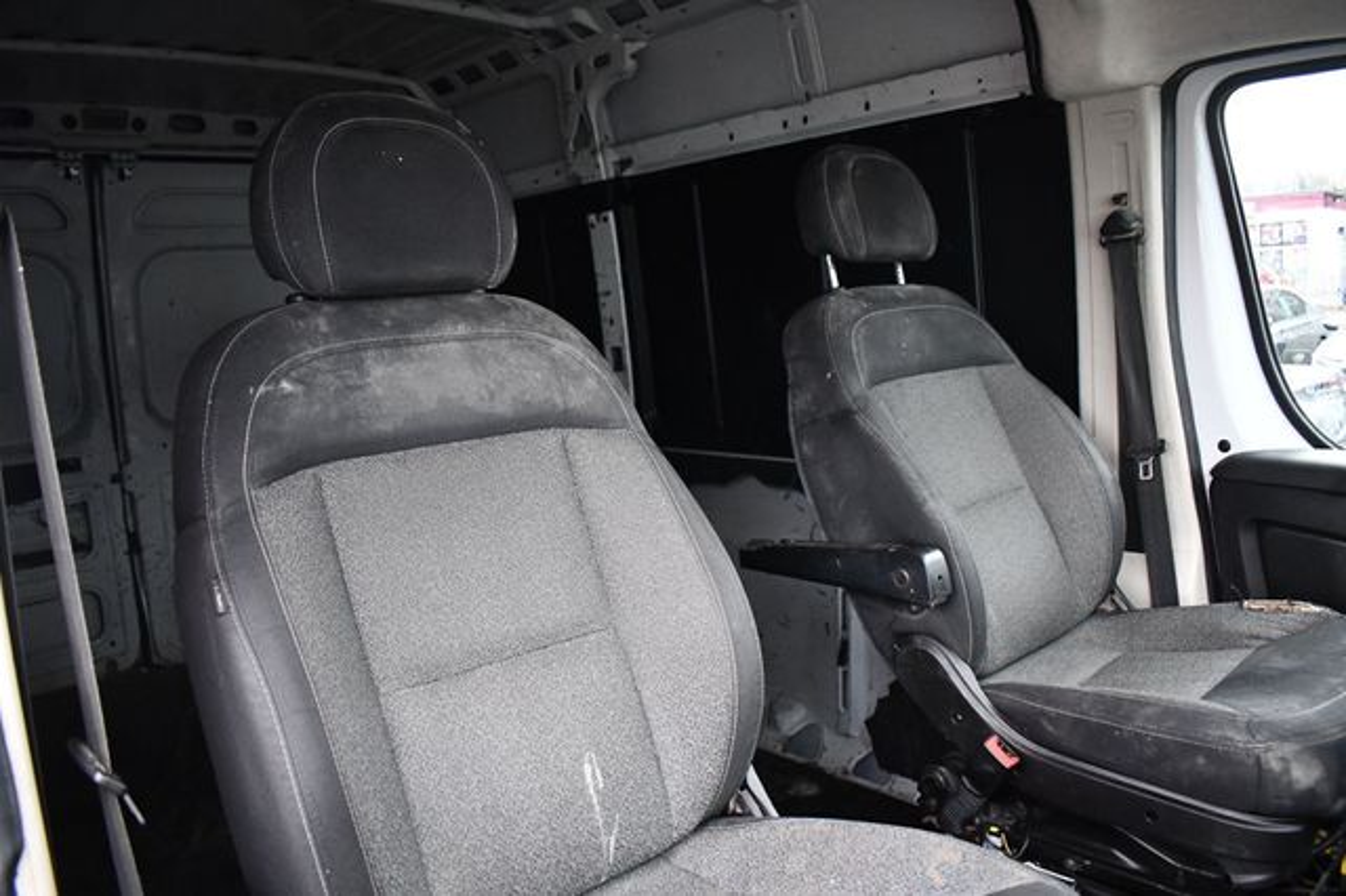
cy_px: 448
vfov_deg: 47.9
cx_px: 673
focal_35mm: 27
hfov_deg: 67.4
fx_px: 1009
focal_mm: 18
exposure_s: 1/100
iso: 3200
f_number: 3.5
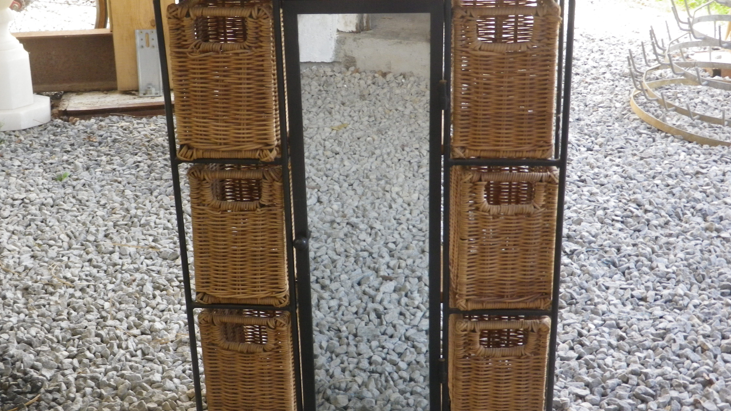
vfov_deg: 23.5
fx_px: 989
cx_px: 366
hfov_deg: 40.6
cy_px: 242
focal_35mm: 51
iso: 200
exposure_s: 1/60
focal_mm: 8.2
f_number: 4.2
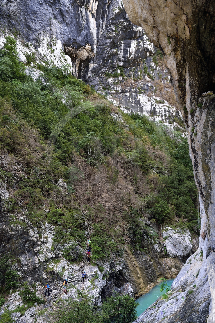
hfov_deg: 42.3
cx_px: 108
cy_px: 162
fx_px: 278
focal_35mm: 31
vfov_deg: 60.3
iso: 200
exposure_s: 1/125
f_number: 6.3
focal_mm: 31
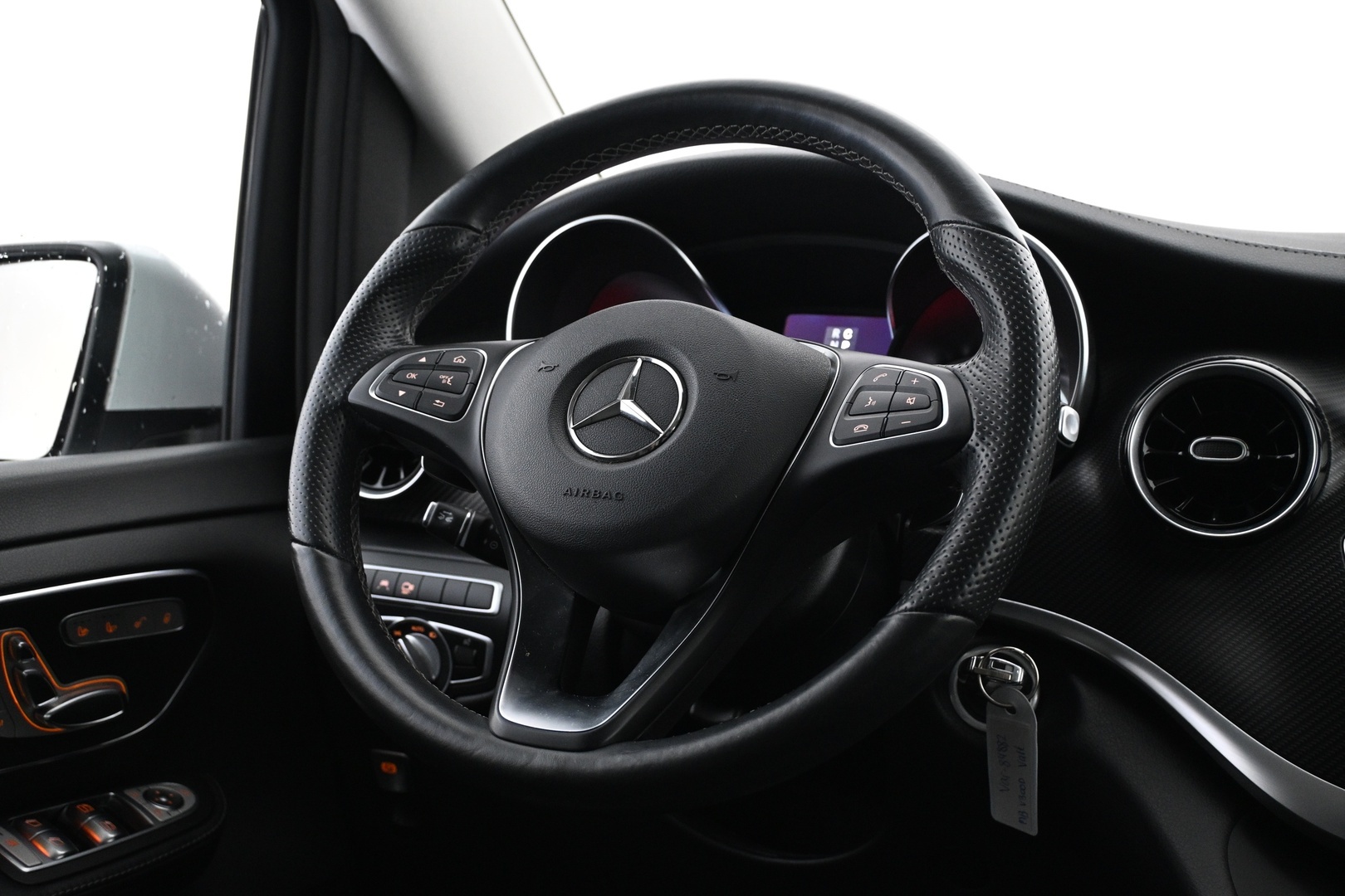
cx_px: 672
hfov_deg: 51.3
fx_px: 1401
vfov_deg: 35.5
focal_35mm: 38
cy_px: 448
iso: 1600
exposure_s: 1/20
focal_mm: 25
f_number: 4.2
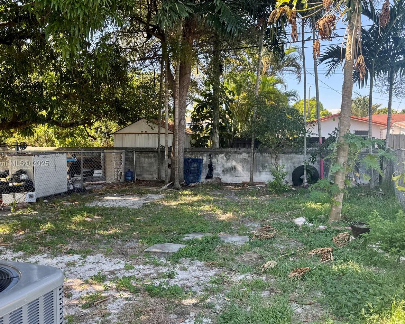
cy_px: 164
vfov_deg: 45.8
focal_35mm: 32
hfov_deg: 55.6
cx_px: 215
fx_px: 384
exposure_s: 1/470
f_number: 1.78
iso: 80
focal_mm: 6.76
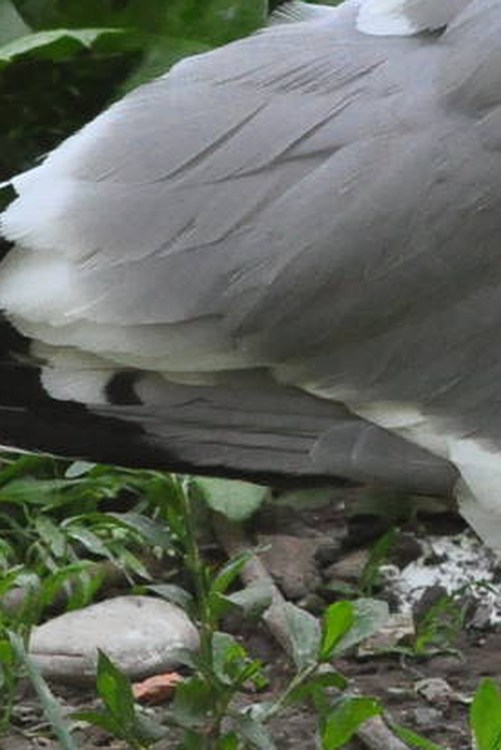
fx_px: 11158
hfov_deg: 2.6
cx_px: 913
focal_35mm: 535
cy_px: 86
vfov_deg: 3.9
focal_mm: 92
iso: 3200
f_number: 9
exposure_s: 1/1250
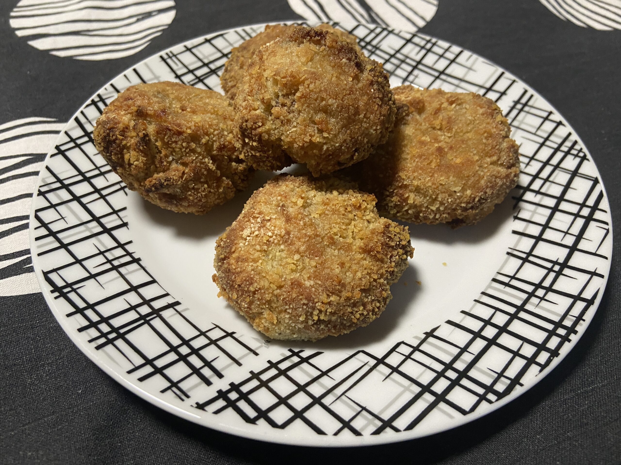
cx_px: 310
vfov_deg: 53.1
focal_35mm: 26
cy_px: 232
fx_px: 466
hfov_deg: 67.3
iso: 320
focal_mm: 4.25
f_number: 1.8
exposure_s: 1/50
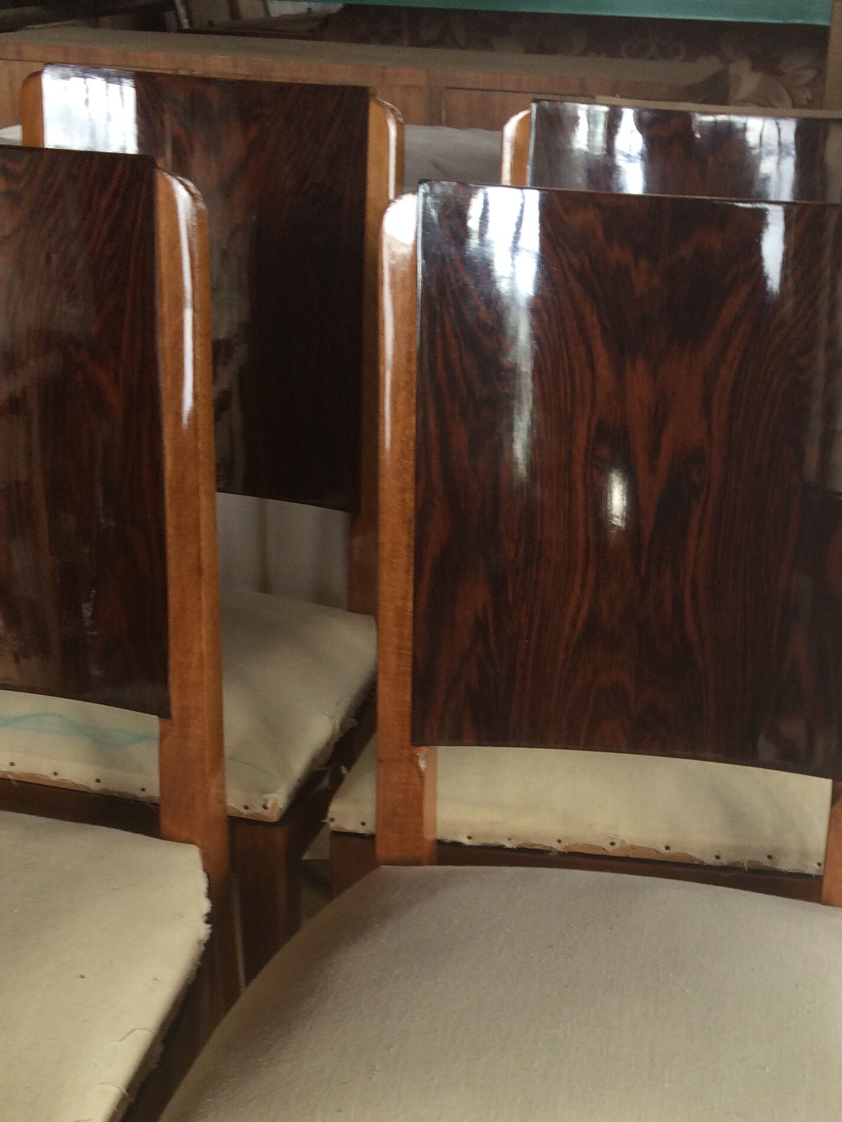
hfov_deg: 28.8
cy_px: 929
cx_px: 601
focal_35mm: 50
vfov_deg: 36.6
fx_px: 1621
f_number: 2.2
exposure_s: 1/40
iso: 40
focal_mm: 4.15
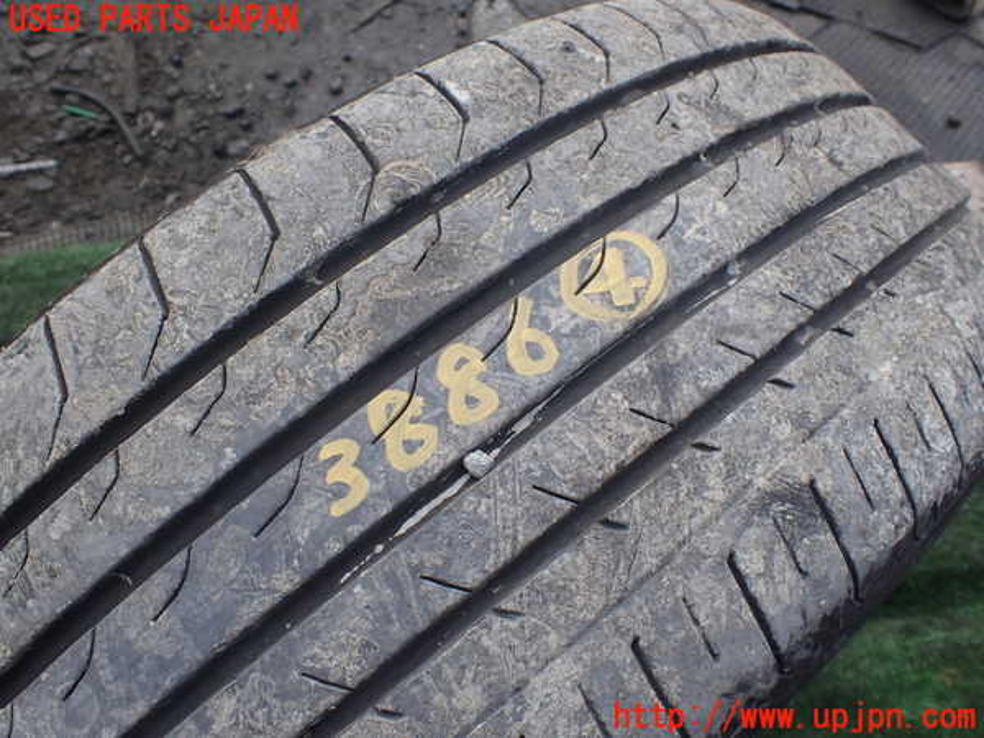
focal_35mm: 30
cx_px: 492
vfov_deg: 46.8
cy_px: 369
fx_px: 853
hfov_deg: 60.0
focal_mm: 5.4
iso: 100
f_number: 3.2
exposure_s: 1/320
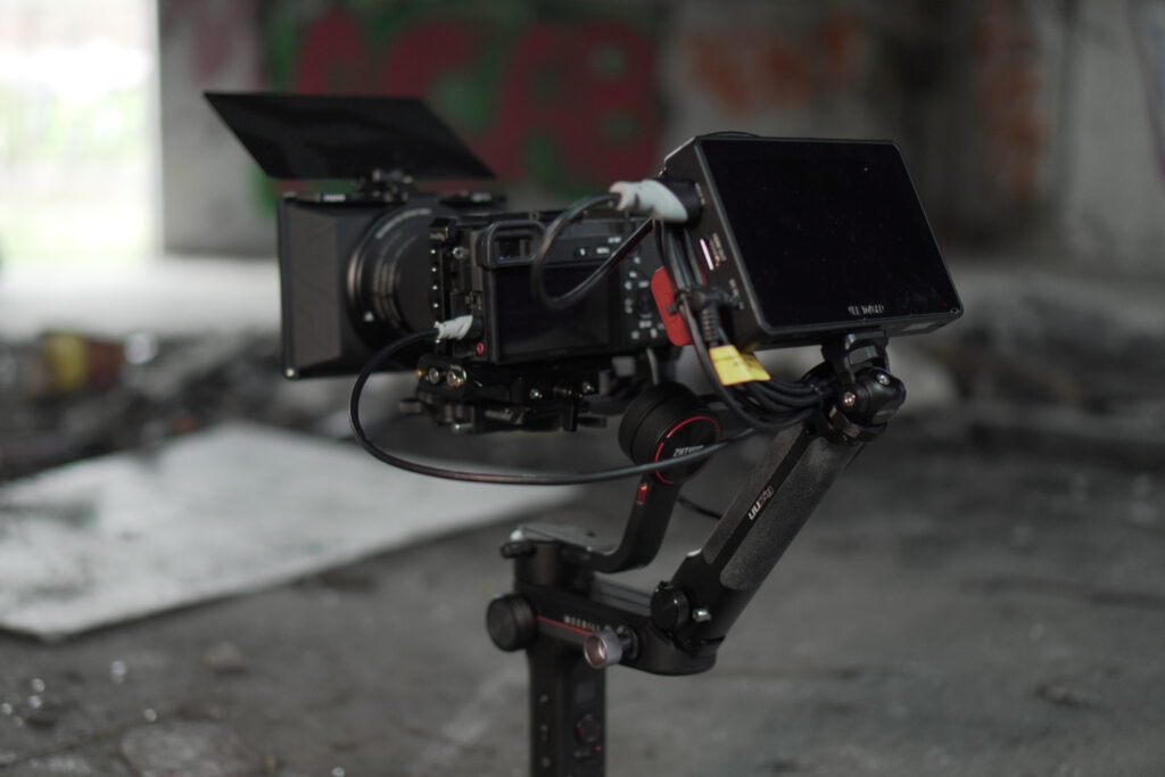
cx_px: 582
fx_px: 1699
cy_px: 388
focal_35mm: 52
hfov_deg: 37.8
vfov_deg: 25.8
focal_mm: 35
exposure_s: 1/60
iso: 800
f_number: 1.8
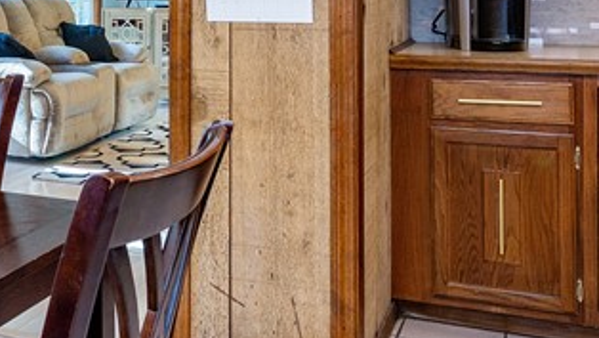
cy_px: -34
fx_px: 922
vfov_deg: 19.8
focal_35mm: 58
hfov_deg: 32.8
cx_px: -13
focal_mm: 16
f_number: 6.3
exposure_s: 1/6
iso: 320
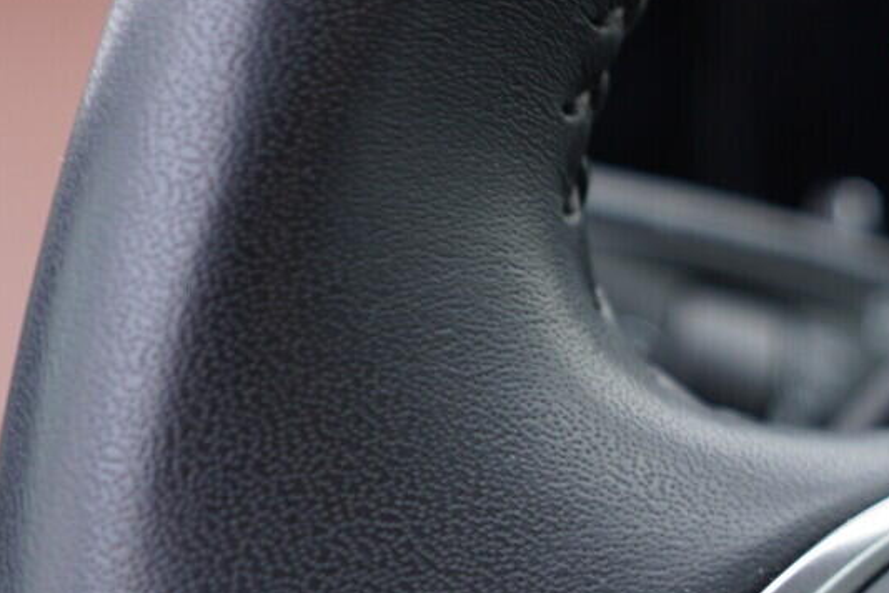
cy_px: 790
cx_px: 981
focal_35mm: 97
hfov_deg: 20.1
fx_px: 2395
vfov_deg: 13.5
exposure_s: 1/40
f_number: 2.8
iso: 200
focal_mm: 24
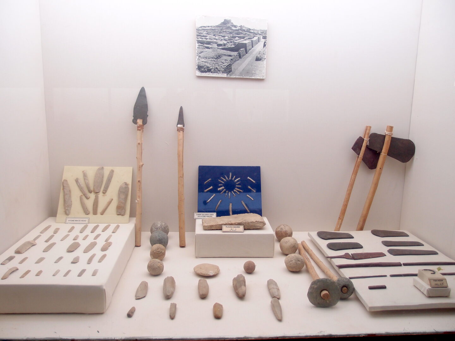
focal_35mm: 28
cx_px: 228
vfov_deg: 49.7
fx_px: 368
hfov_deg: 63.4
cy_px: 170
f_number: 1.8
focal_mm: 6
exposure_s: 1/60
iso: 100
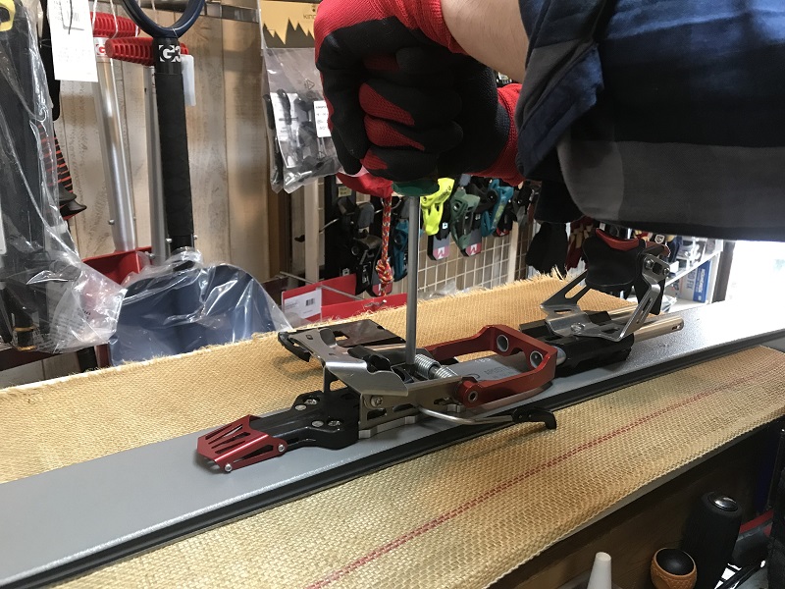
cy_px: 294
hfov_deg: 63.4
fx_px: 635
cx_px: 392
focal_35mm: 28
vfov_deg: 49.7
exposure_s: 1/17
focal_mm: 3.99
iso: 64
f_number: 1.8
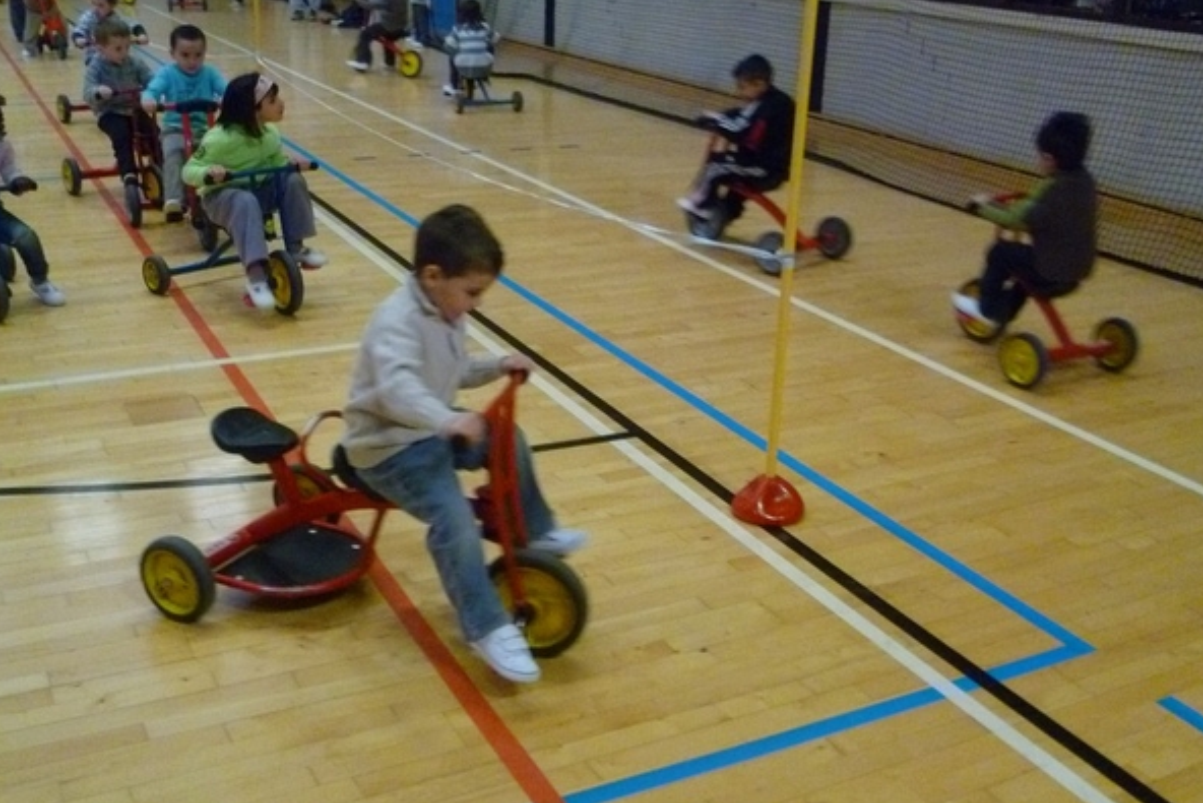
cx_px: 602
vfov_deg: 34.2
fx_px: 1303
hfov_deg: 49.5
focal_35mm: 39
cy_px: 429
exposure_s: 1/50
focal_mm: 6.6
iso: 800
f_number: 3.1
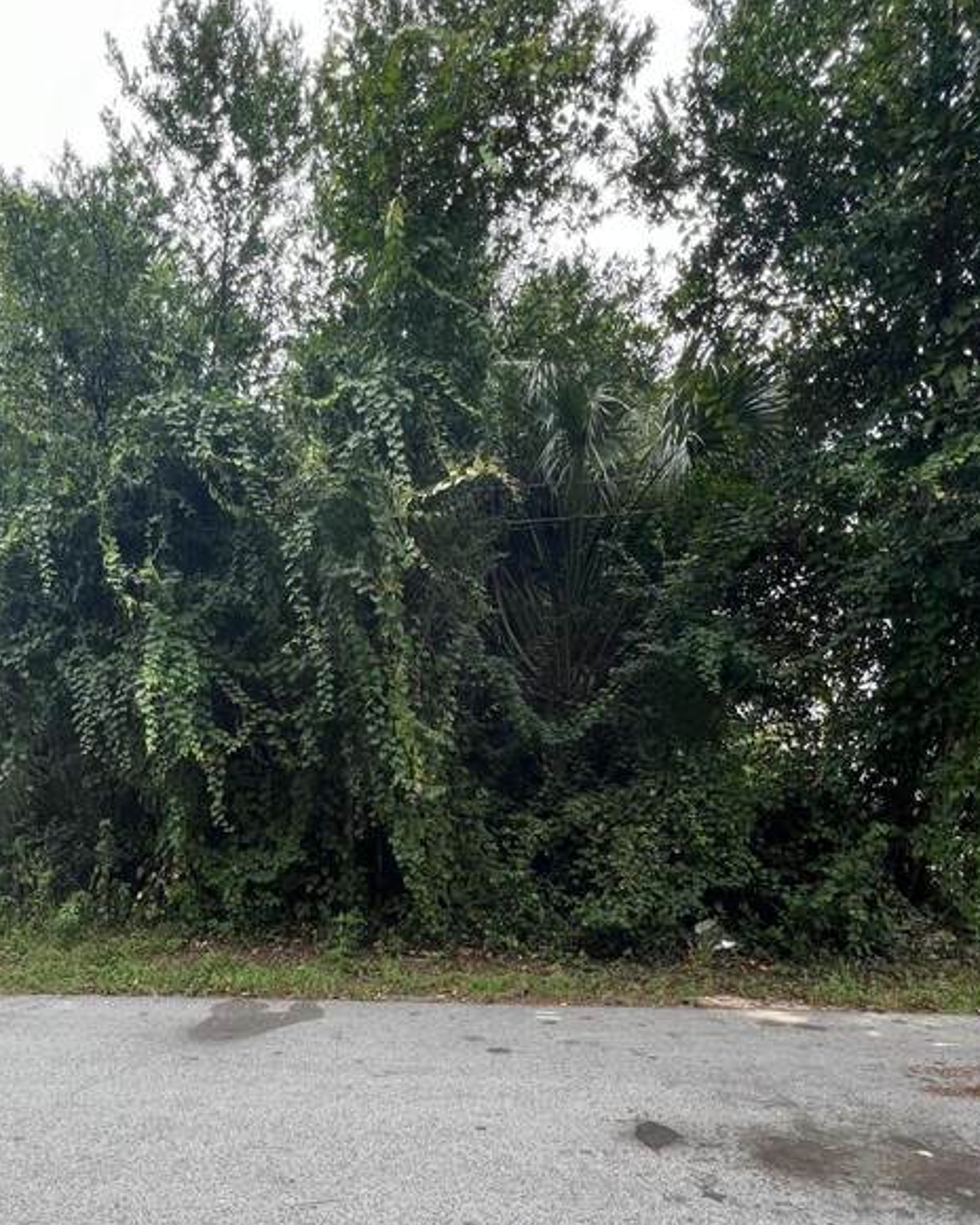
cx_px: 351
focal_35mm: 21
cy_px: 838
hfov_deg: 64.3
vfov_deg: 74.7
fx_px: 761
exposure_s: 1/119
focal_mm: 1.57
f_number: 1.8
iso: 32
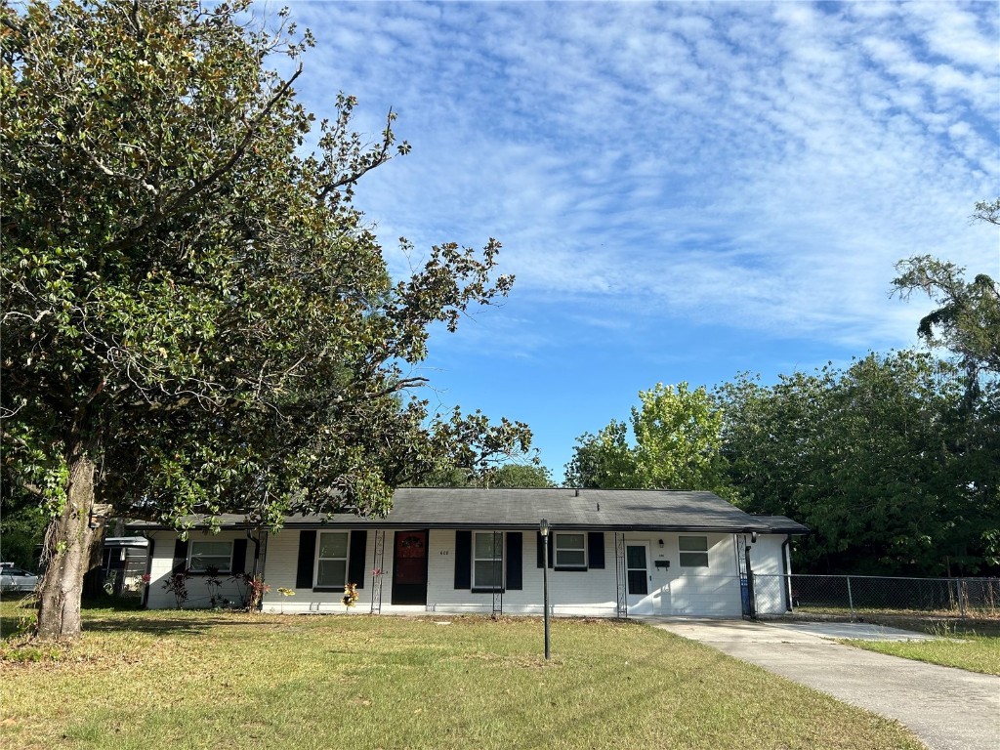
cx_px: 500
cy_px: 375
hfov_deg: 67.3
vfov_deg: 53.1
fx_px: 751
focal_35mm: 26
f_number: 1.5
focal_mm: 5.7
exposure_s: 1/3257
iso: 50
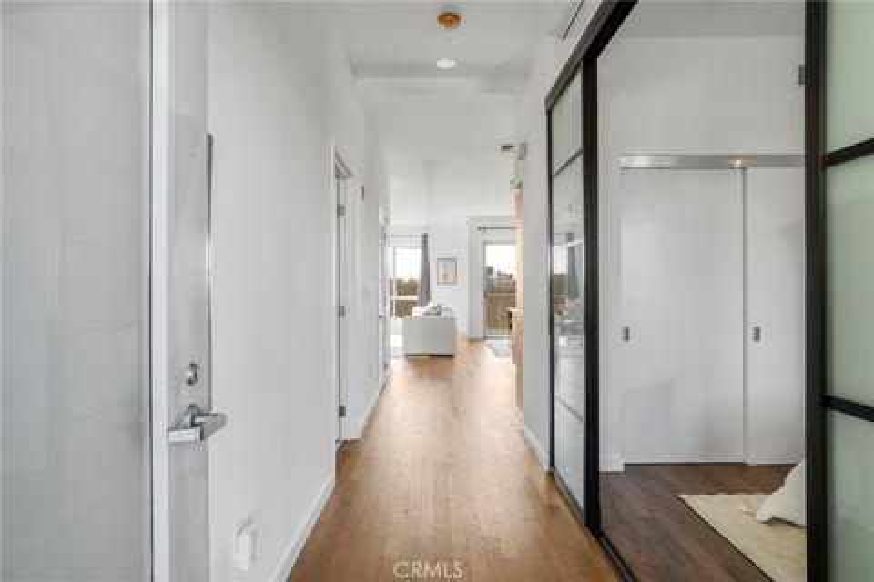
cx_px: 437
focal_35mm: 20
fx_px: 473
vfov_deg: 63.2
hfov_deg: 85.4
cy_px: 291
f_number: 8
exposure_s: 1/25
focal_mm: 13
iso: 400
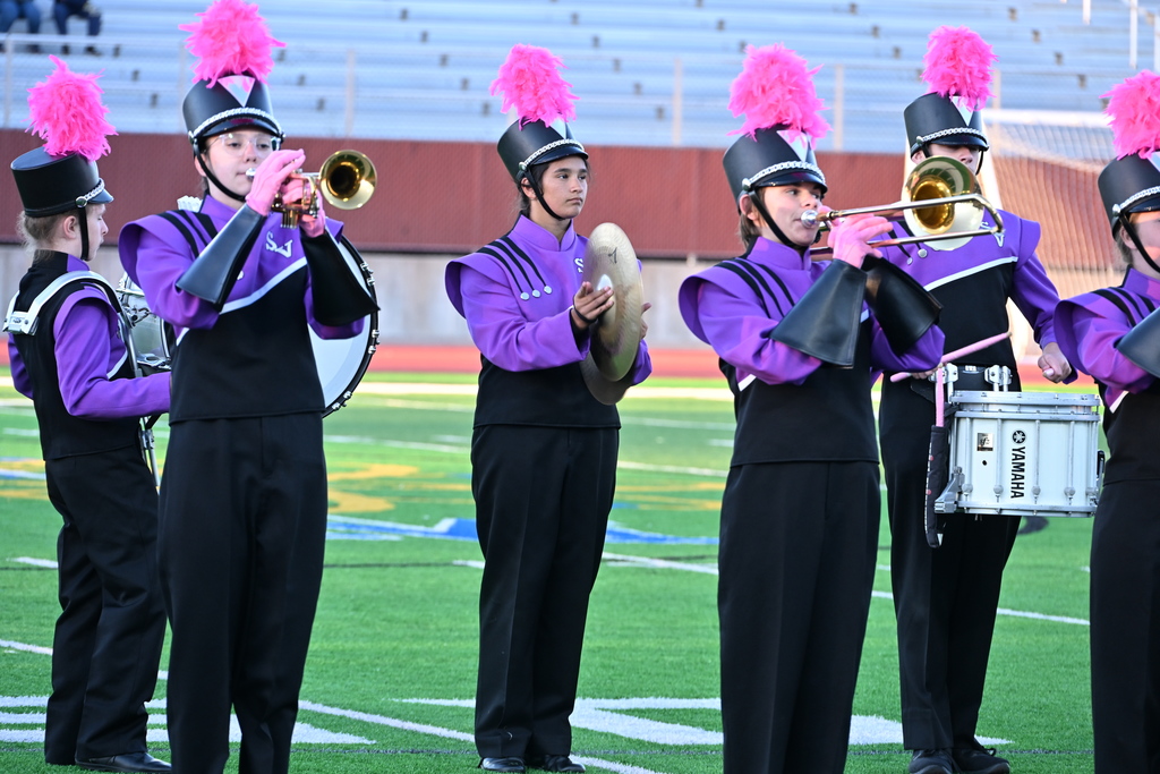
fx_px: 8378
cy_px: 387
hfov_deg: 7.9
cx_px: 580
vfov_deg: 5.3
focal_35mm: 260
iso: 1000
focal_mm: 260
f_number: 8
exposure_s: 1/125
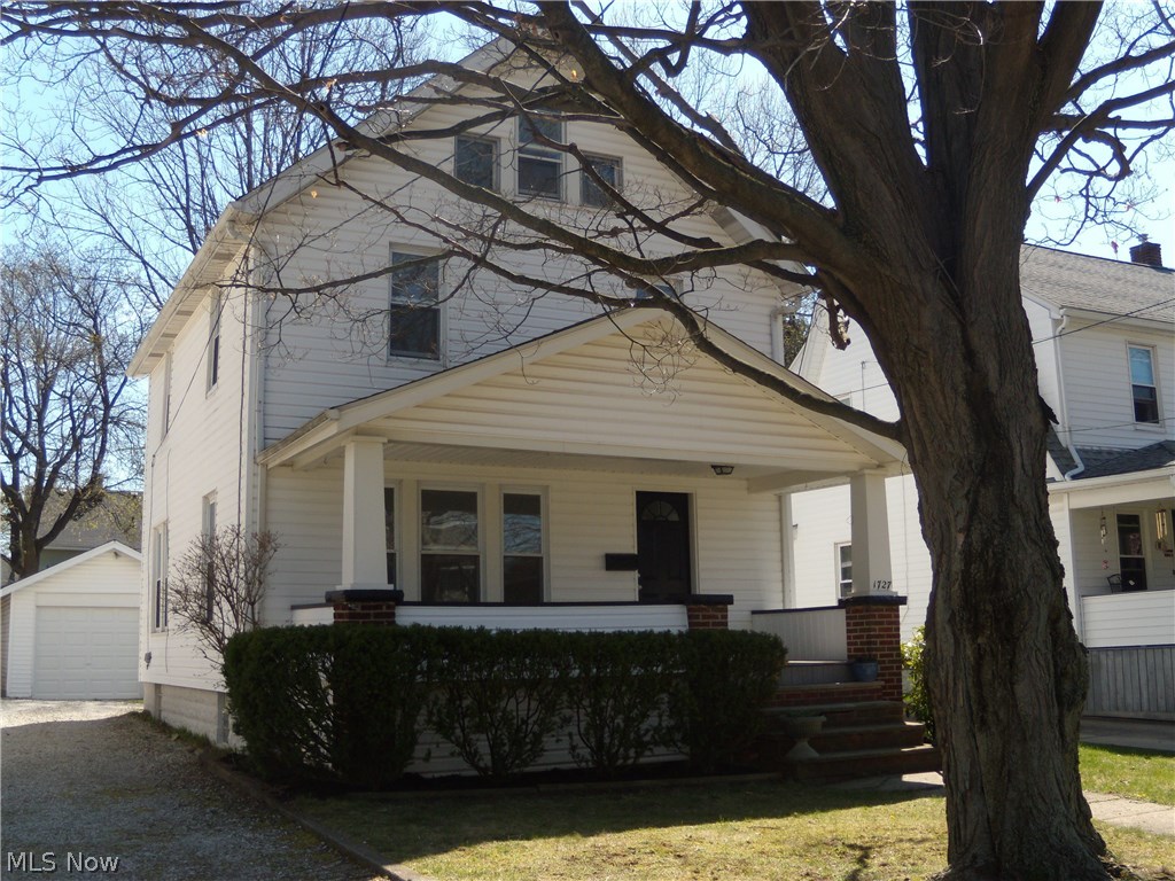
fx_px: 1222
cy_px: 440
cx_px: 588
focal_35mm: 36
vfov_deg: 39.7
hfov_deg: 51.4
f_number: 3.6
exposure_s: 1/500
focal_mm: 6.4
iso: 80
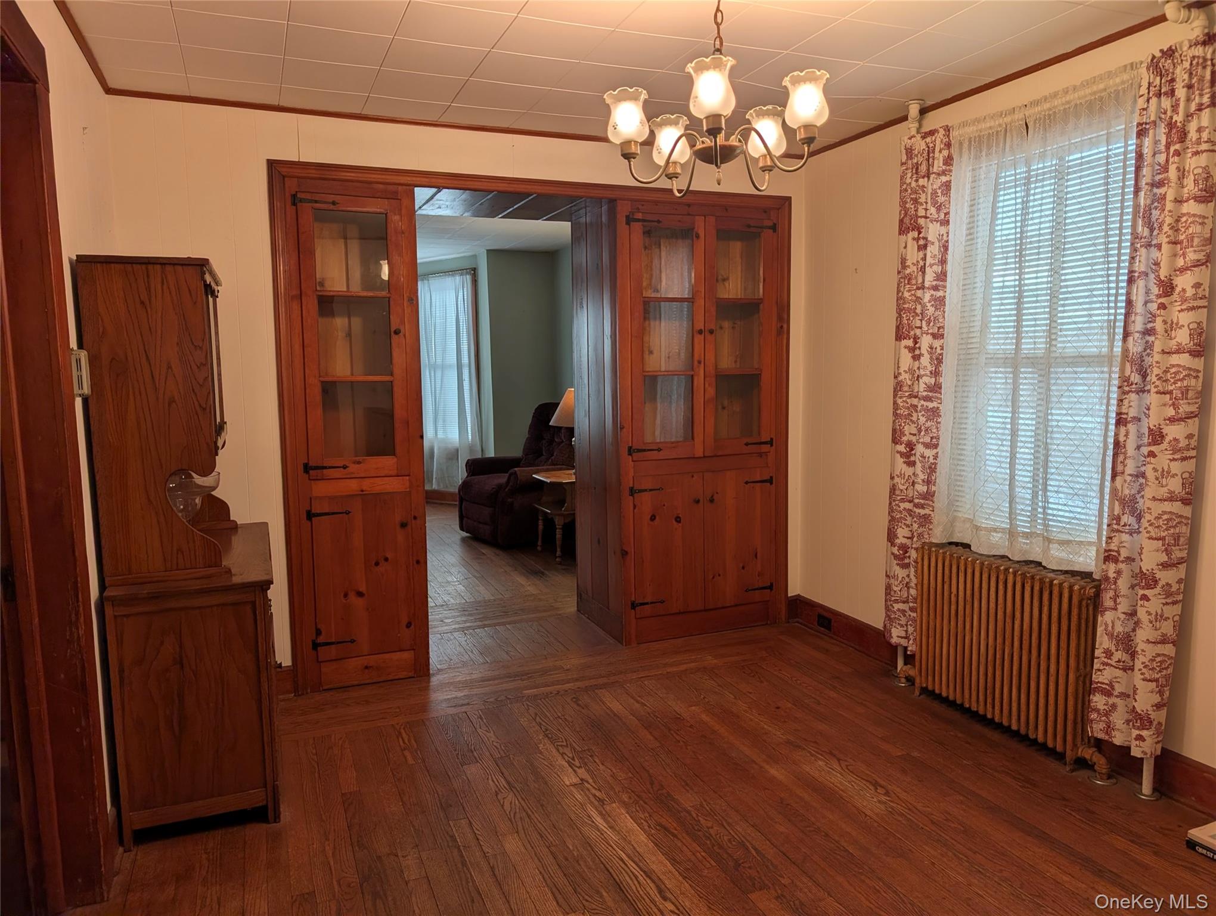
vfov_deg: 56.9
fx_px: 844
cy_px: 458
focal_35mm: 24
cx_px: 608
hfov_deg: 71.5
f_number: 1.68
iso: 22
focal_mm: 6.9
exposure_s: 1/228
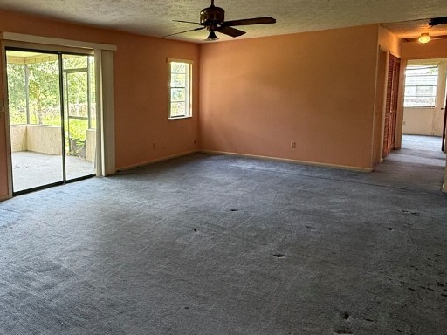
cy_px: 130
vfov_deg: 49.4
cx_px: 127
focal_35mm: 28
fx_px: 362
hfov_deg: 60.8
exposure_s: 1/120
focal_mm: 2.22
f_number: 2.2
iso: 250
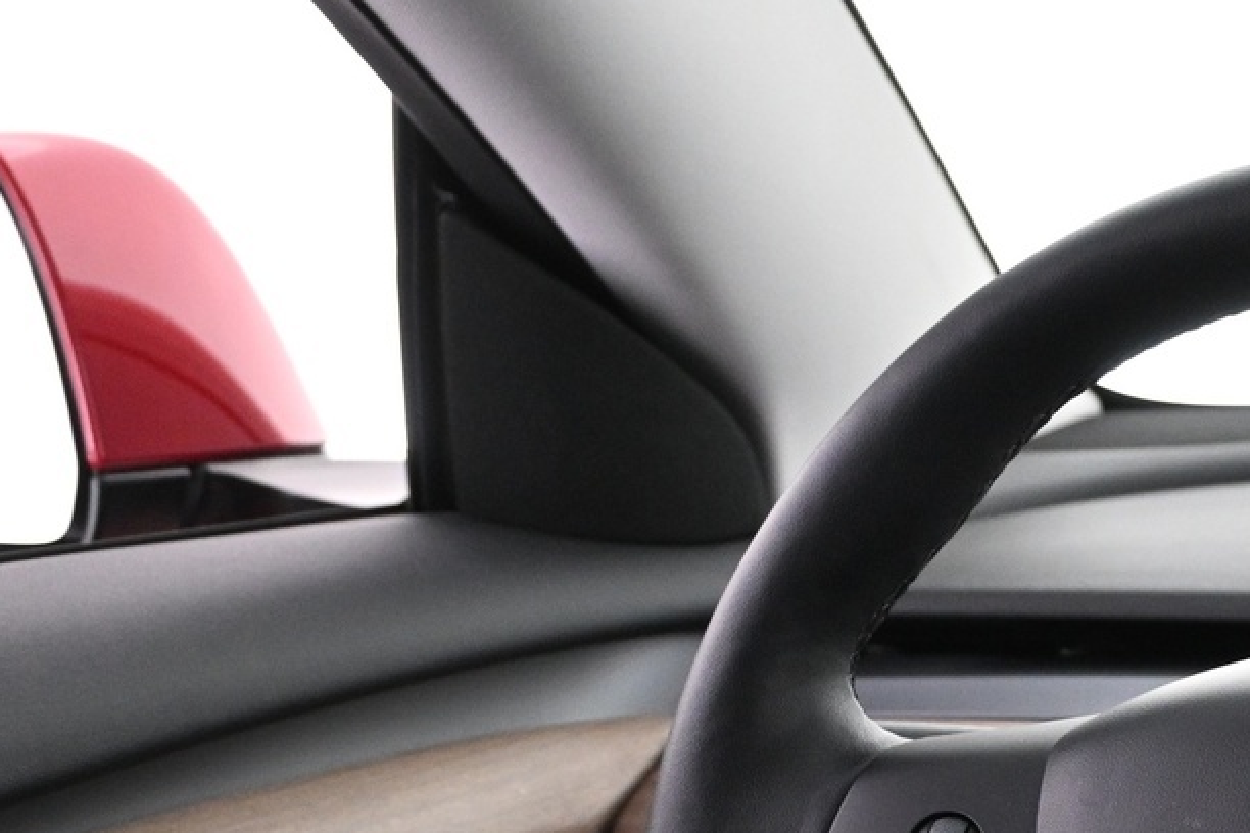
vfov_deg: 13.5
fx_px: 3448
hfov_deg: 19.6
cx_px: 1385
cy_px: 872
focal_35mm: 99
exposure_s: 1/25
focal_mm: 25
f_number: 4.2
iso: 1600
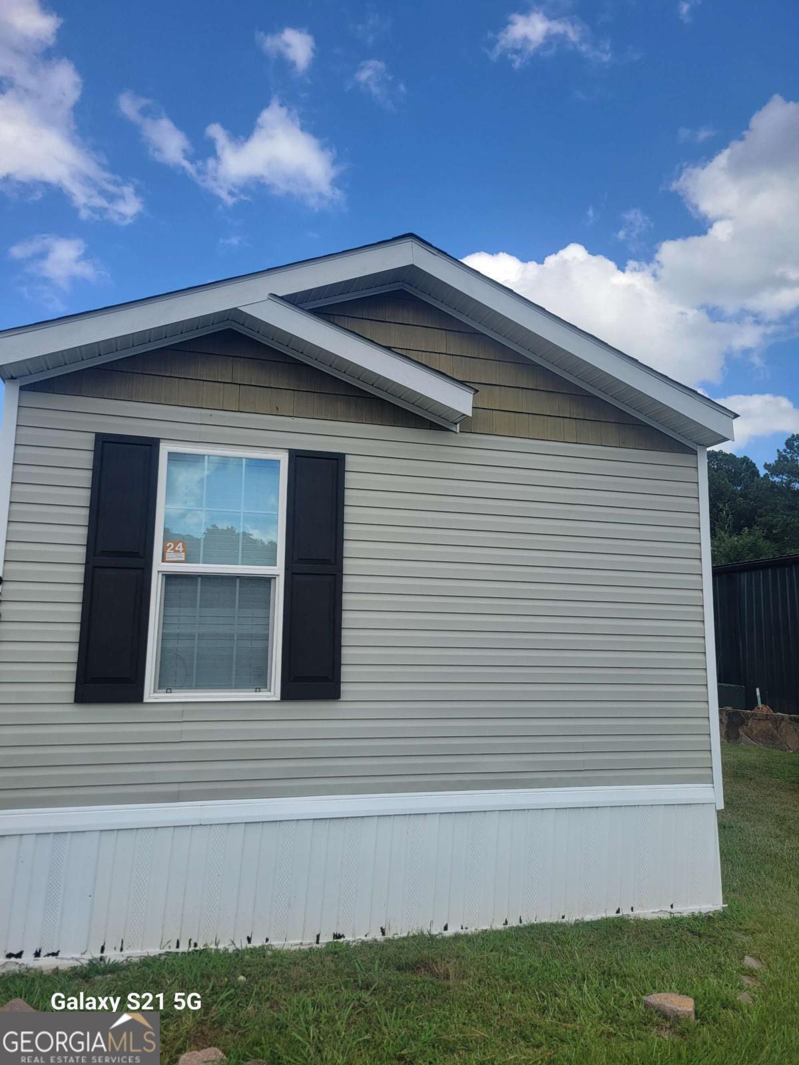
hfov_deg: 53.1
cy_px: 532
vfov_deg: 67.3
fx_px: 800
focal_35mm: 26
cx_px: 400
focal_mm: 5.4
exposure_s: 1/1742
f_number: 1.8
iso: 40
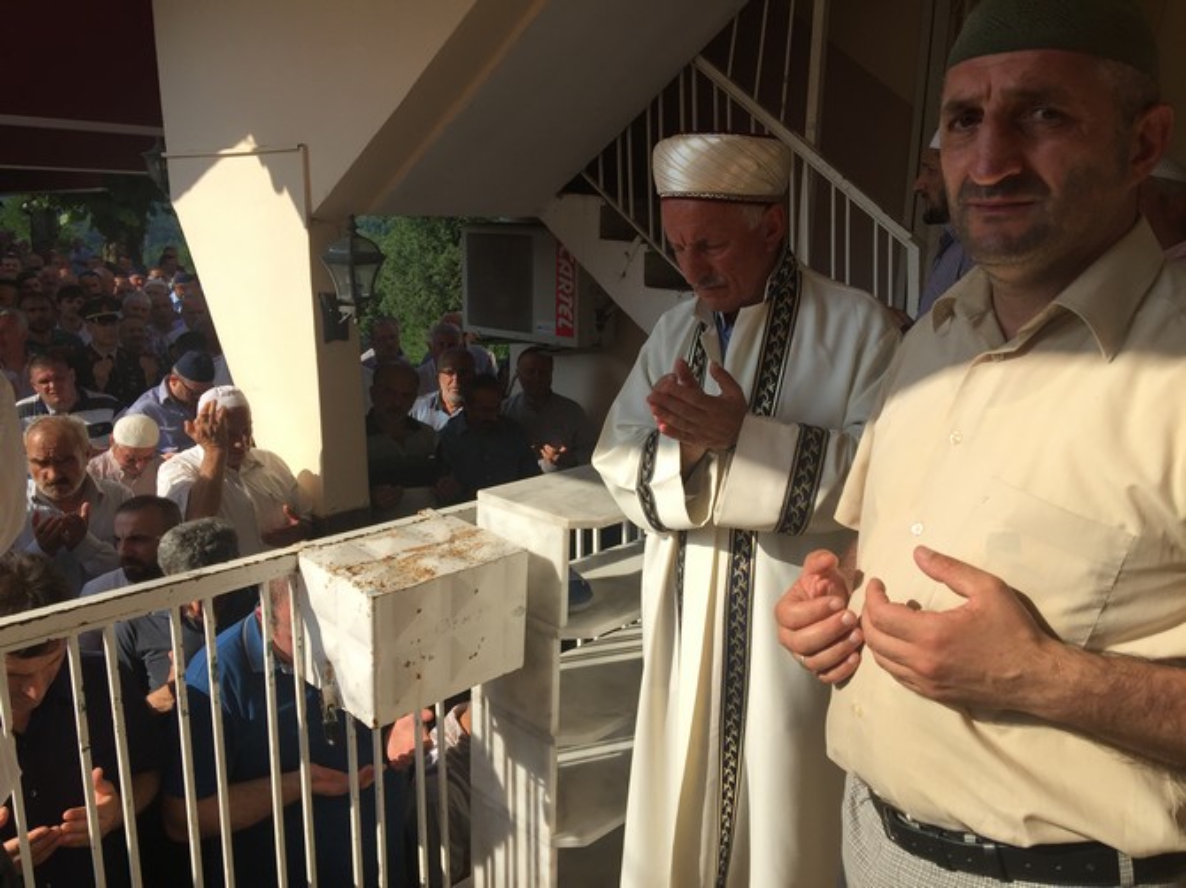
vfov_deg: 48.2
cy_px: 444
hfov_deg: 61.7
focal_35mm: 29
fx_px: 993
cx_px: 593
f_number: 2.2
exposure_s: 1/1582
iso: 32
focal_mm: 4.15
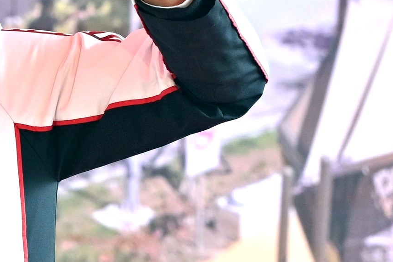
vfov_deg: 2.2
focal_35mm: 631
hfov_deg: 3.3
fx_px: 6889
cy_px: -93
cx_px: -148
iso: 360
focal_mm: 120
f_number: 4
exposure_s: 1/400
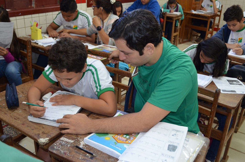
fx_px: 244
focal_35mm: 36
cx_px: 122
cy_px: 81
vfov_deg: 36.7
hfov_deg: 53.2
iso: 900
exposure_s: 1/60
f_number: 4
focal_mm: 24
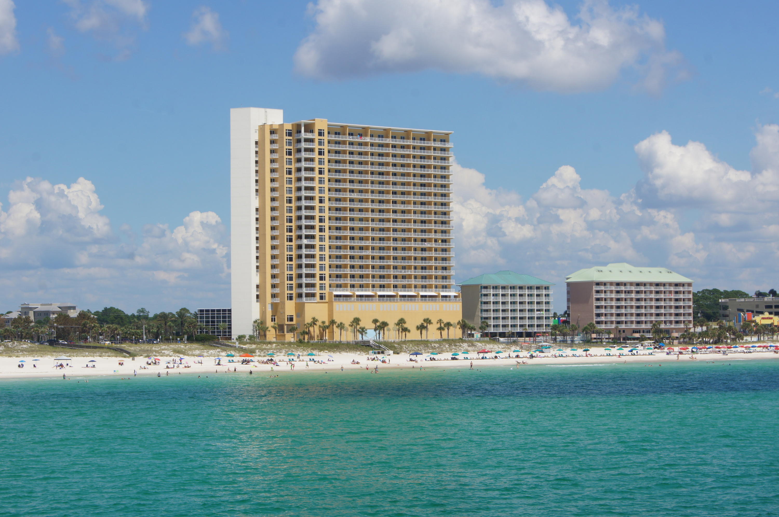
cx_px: 390
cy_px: 258
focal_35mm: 82
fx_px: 1783
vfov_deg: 16.5
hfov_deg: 24.6
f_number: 13
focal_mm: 55
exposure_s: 1/200
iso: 100
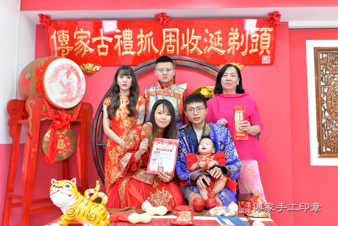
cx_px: 169
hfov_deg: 54.4
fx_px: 329
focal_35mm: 35
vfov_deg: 37.9
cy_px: 113
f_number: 4.5
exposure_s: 1/250
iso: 800
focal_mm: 35
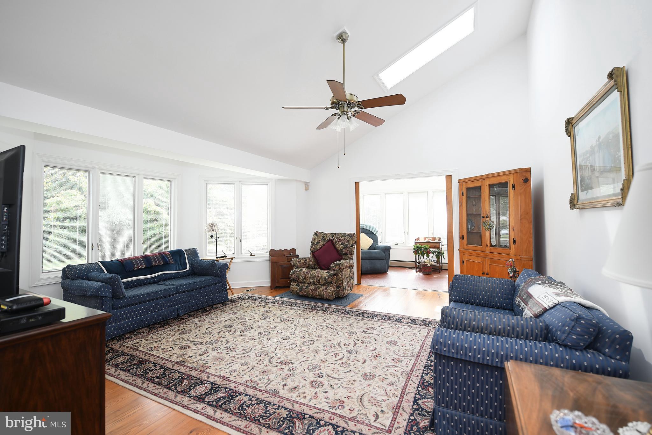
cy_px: 218
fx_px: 290
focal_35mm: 16
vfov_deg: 73.7
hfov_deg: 96.7
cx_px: 326
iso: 400
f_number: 4
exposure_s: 1/200
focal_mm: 16
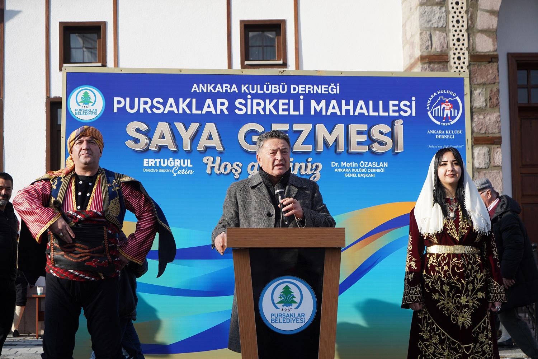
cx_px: 269
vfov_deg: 19.5
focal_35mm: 70
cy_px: 180
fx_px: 1046
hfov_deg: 28.8
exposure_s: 1/1250
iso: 400
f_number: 5.6
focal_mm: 70
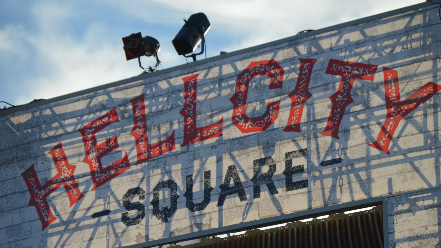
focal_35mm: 176
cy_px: 129
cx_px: 220
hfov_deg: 12.2
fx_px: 2058
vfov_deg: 6.9
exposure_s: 1/500
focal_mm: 112
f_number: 5.6
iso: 110
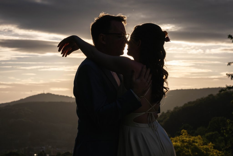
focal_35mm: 85
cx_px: 116
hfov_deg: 23.9
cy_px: 78
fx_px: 550
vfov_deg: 16.1
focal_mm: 85
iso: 160
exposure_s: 1/1000
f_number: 11
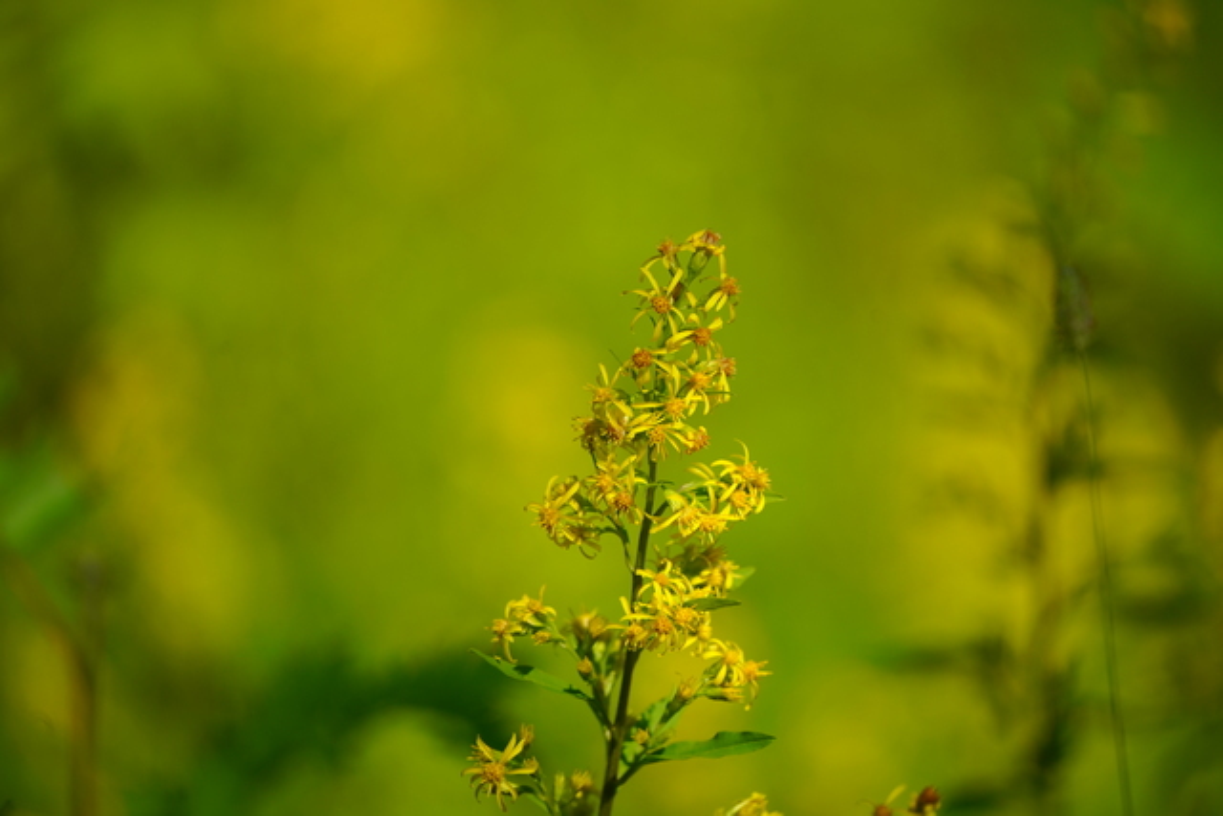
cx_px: 612
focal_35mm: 600
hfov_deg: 3.4
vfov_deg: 2.3
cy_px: 408
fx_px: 20387
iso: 320
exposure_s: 1/1000
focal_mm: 600
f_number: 6.3
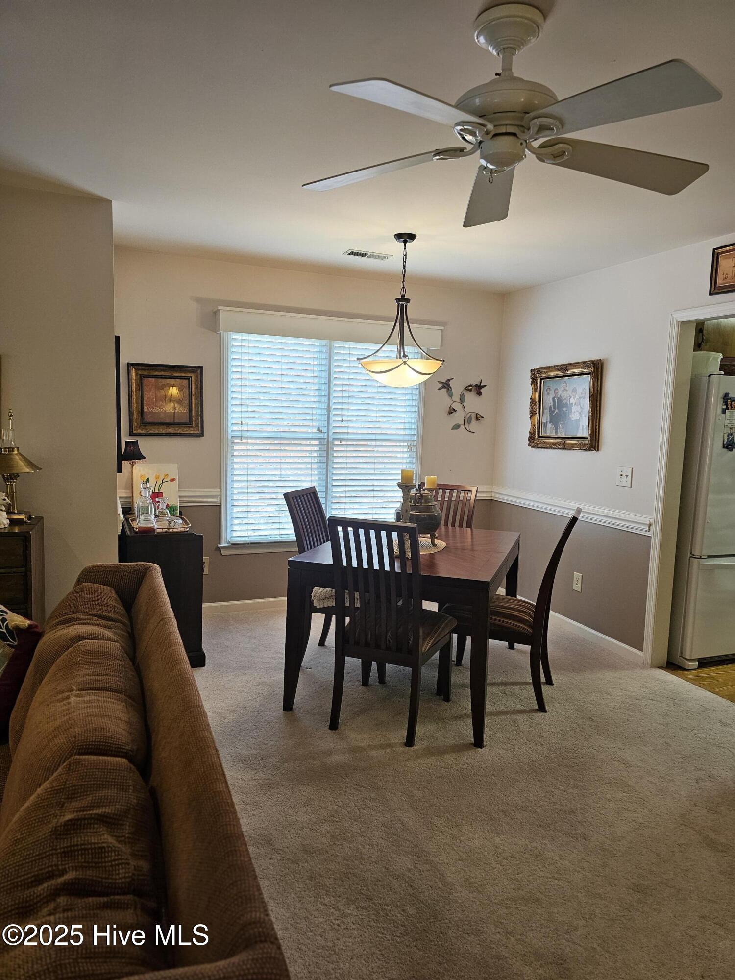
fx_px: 651
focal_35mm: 23
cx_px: 368
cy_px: 490
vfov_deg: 73.9
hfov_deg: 58.9
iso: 200
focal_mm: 6.3
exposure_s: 1/120
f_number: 1.7
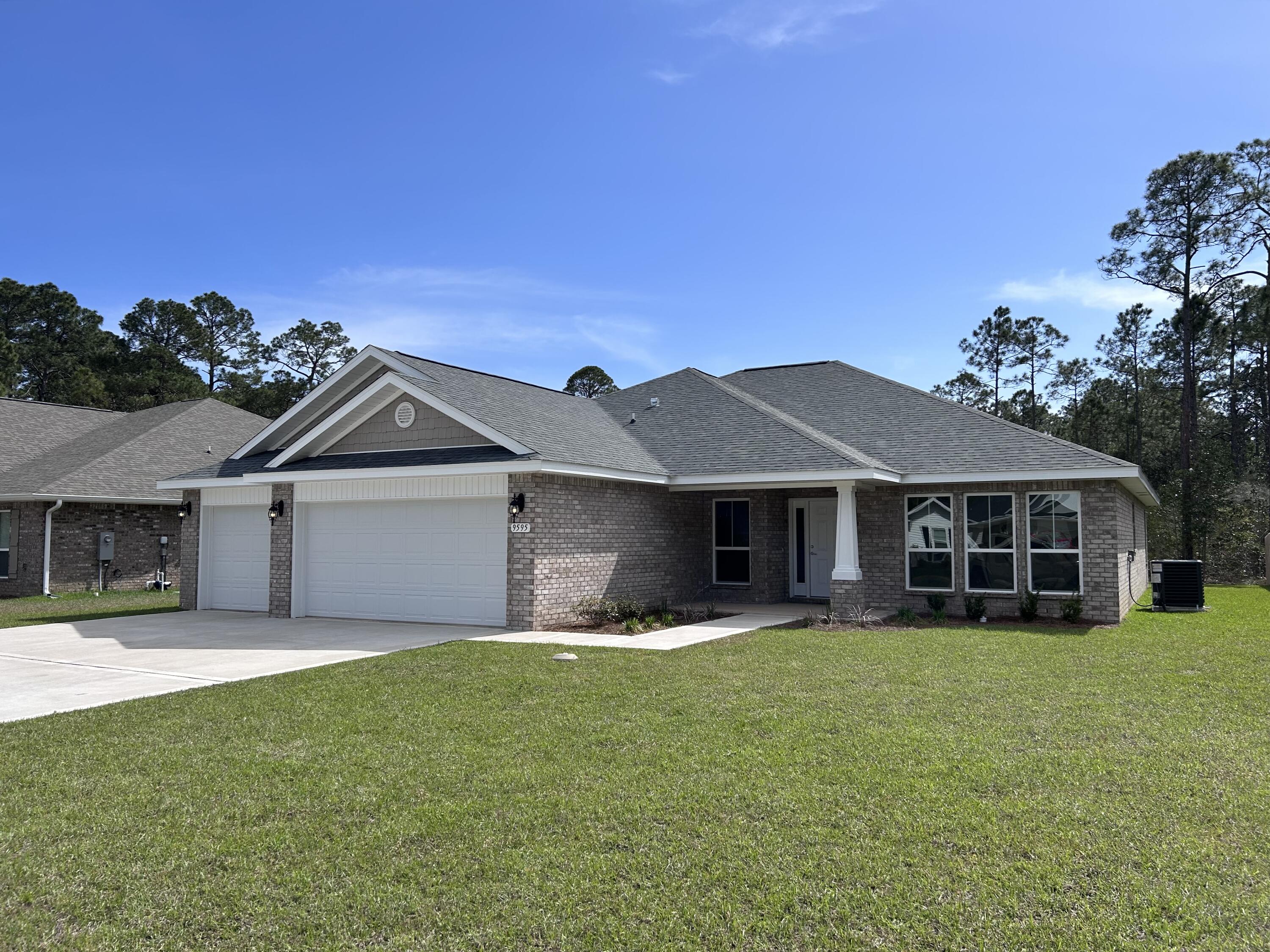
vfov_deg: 53.1
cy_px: 476
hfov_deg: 67.3
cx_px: 635
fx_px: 954
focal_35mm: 26
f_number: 1.5
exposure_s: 1/6211
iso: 50
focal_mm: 5.7
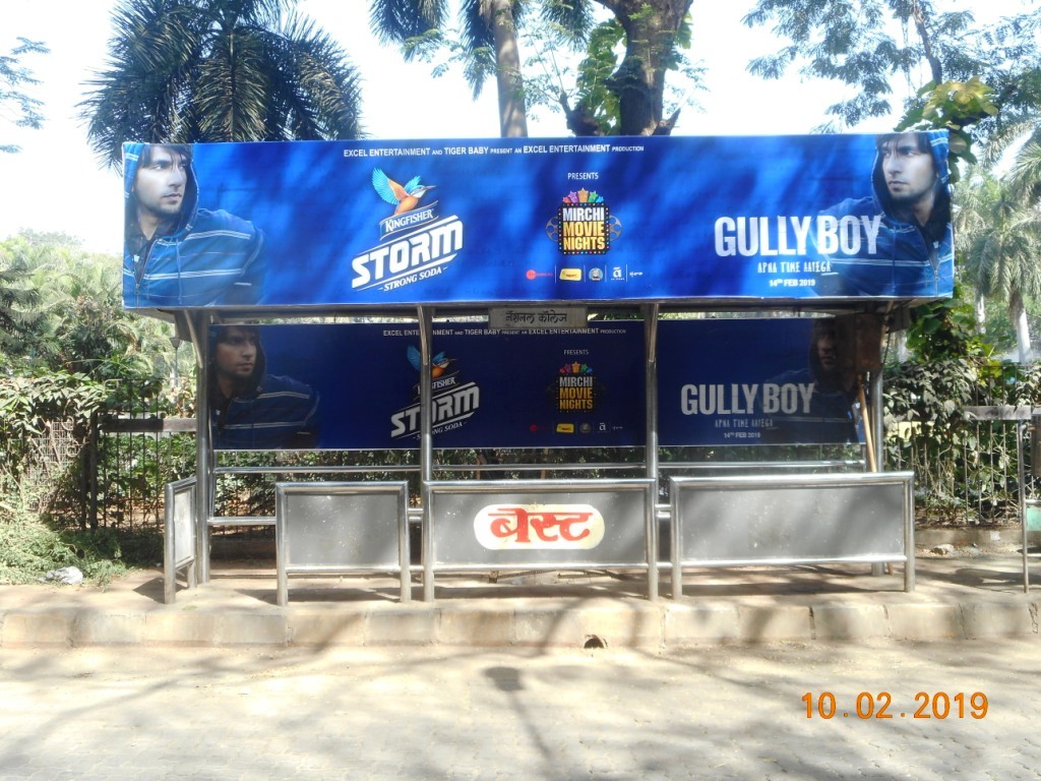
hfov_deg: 54.0
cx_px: 520
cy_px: 390
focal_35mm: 34
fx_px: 1022
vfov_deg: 41.8
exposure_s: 1/80
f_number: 4.2
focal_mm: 6
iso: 80
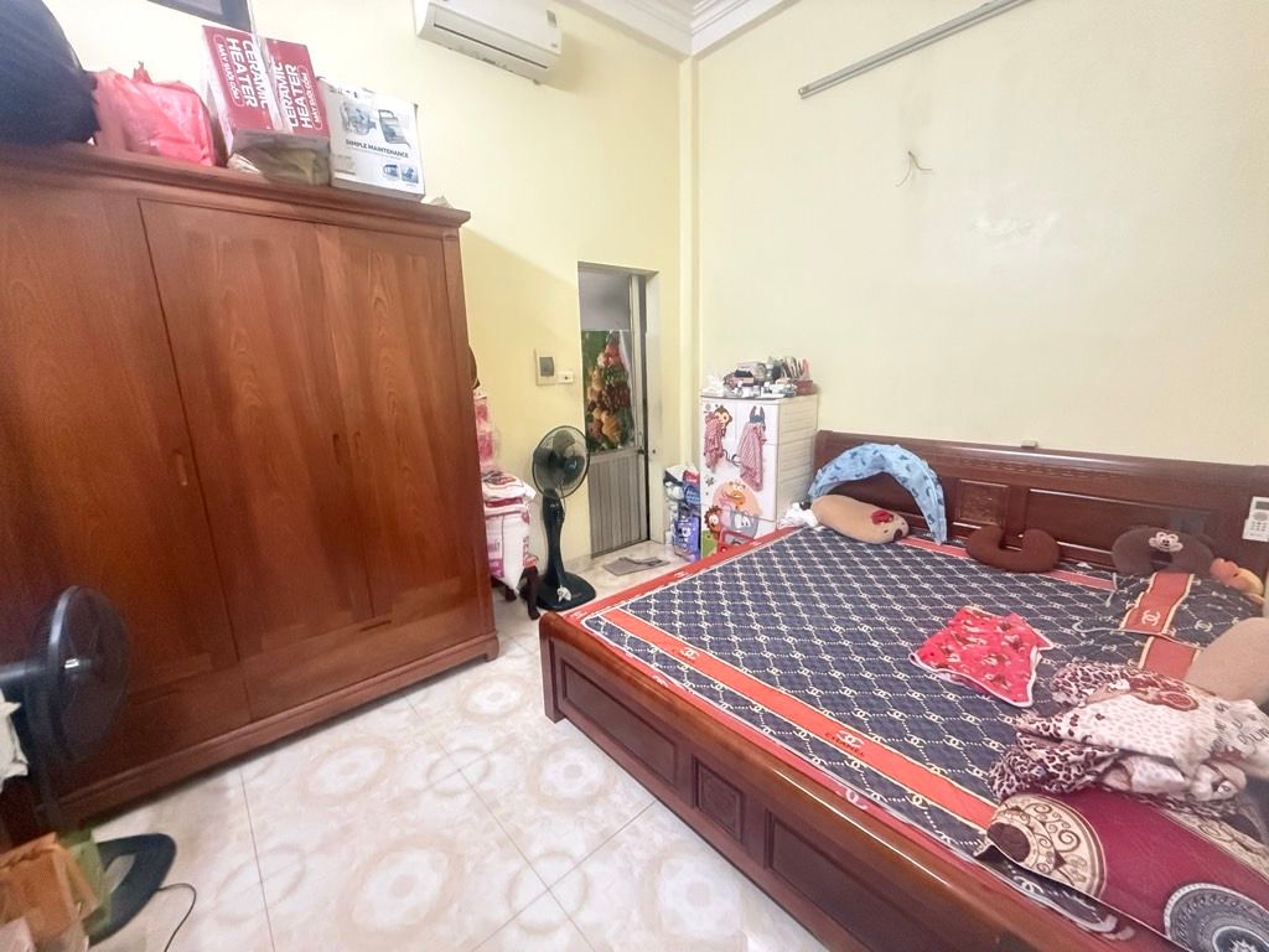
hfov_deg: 102.1
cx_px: 634
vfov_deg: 85.7
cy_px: 476
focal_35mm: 14
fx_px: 513
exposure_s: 1/50
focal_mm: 2.22
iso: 1000
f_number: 2.2
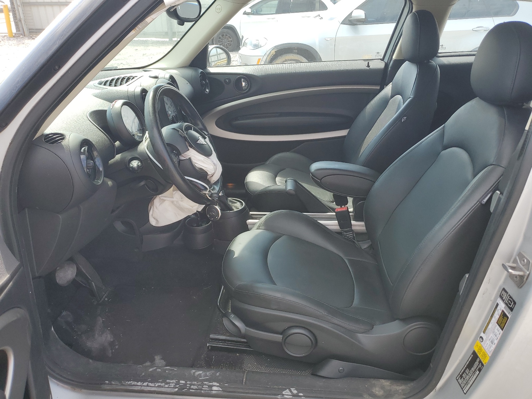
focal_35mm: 26
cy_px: 200
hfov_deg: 67.3
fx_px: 400
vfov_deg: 53.1
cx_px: 266
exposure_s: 1/833
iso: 50
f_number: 1.5
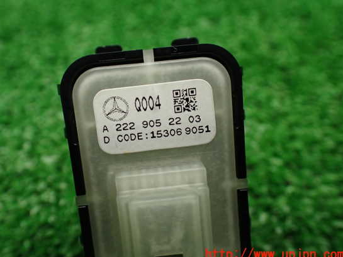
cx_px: 159
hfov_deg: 55.3
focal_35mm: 33
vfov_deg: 42.9
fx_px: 327
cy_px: 121
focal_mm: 5.4
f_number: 2.3
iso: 400
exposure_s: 1/125
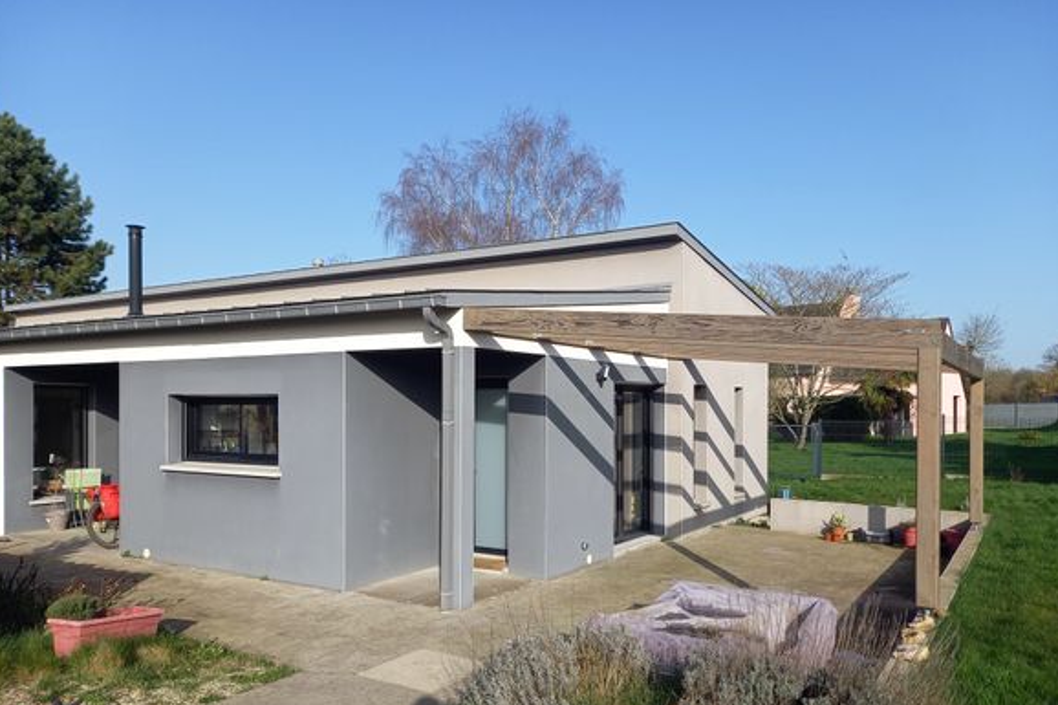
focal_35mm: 27
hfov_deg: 67.4
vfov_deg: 47.7
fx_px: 793
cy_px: 405
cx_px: 536
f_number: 1.8
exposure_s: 1/756
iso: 50
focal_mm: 4.65
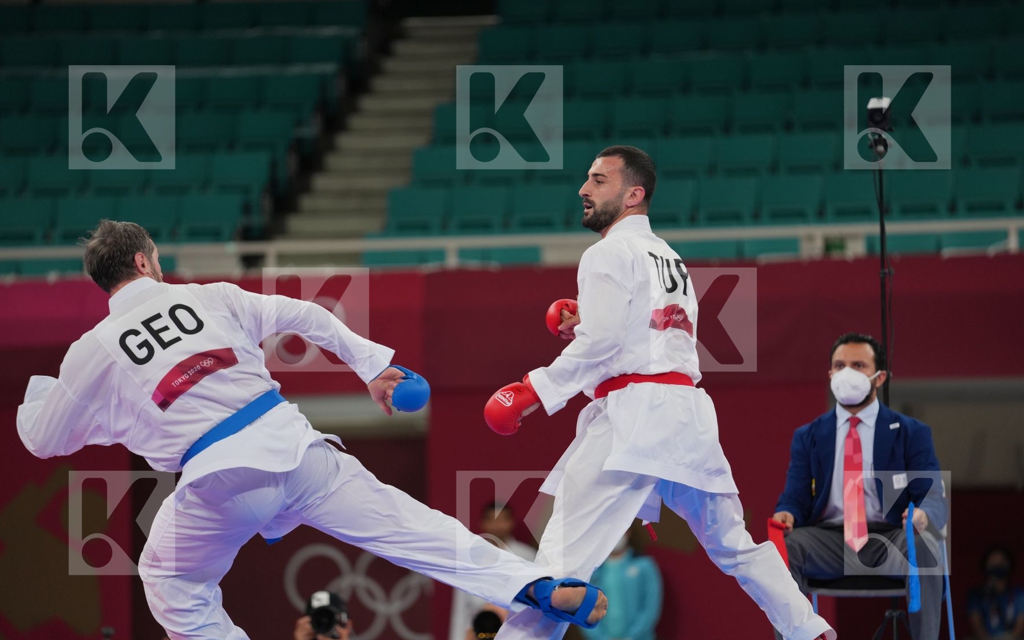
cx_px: 510
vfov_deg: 6.4
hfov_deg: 10.2
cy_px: 320
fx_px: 5721
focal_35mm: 205
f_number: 2.8
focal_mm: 200
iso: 640
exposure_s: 1/1000
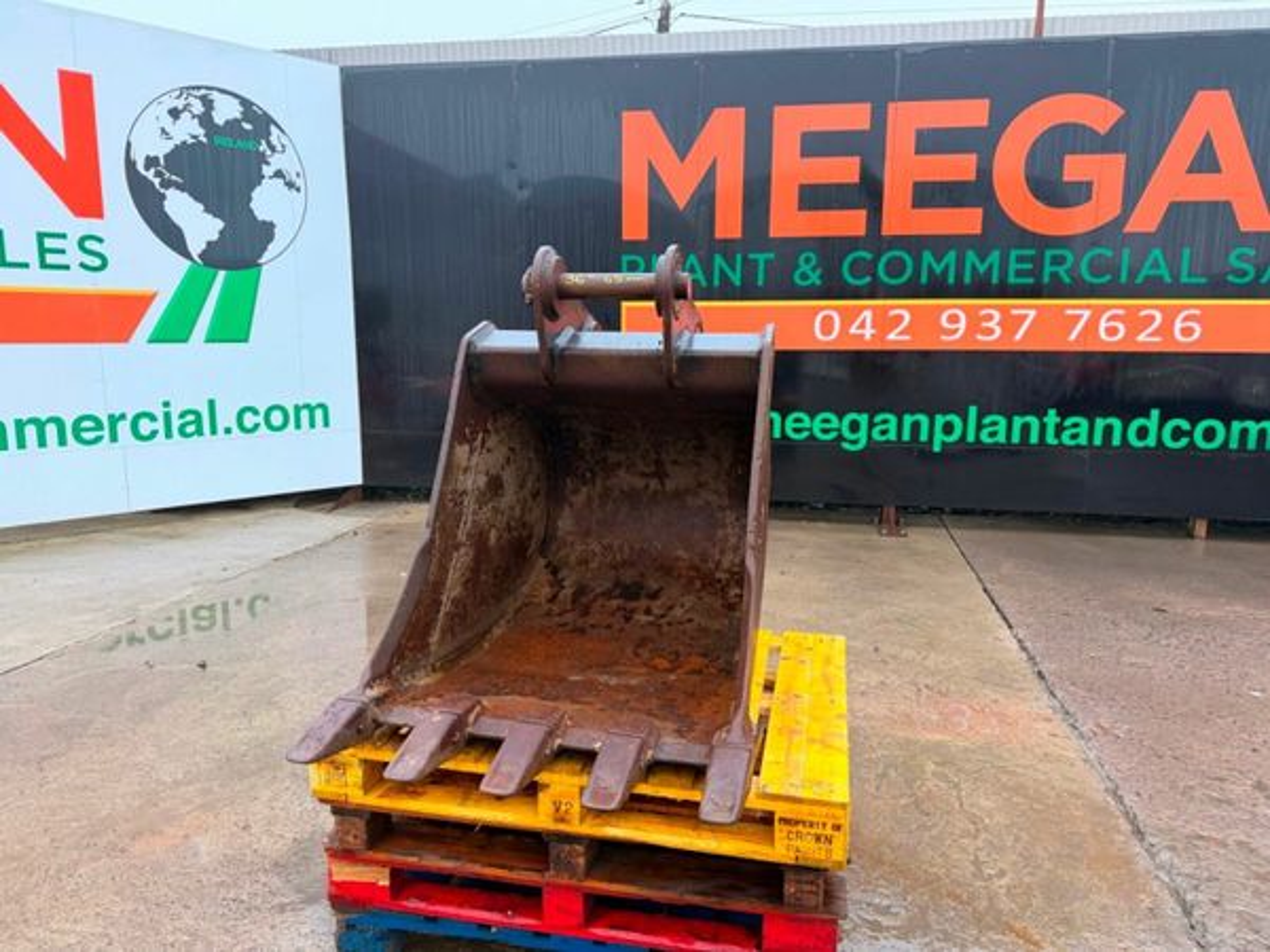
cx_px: 635
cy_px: 476
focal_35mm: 24
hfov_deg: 71.6
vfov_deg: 56.8
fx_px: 881
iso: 200
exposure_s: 1/92
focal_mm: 6.76
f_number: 1.78
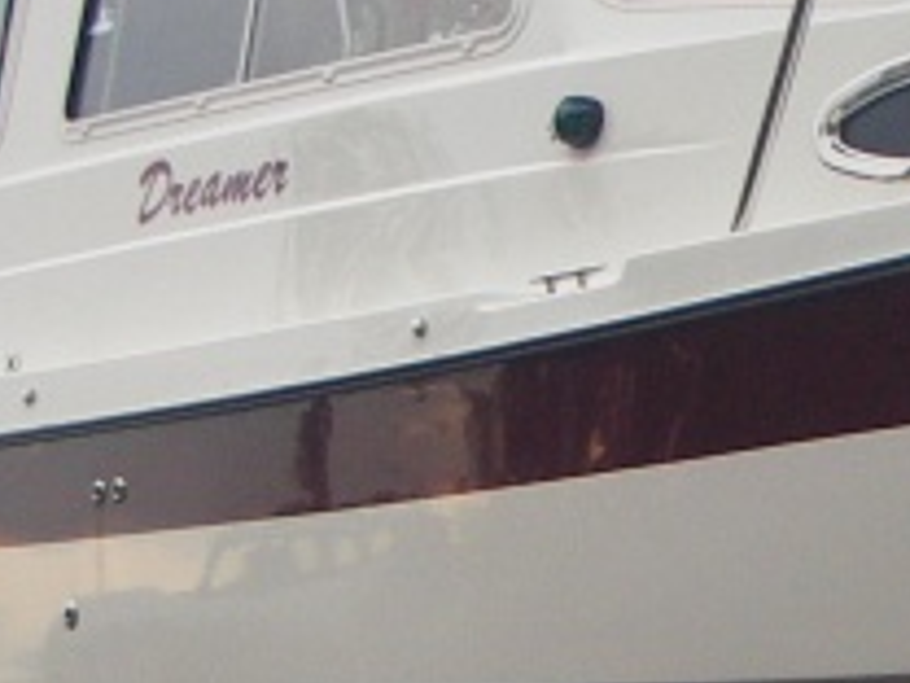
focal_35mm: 146
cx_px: 971
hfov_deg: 13.3
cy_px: 604
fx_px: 3838
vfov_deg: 10.1
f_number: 3.3
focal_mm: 6.3
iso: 64
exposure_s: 1/30
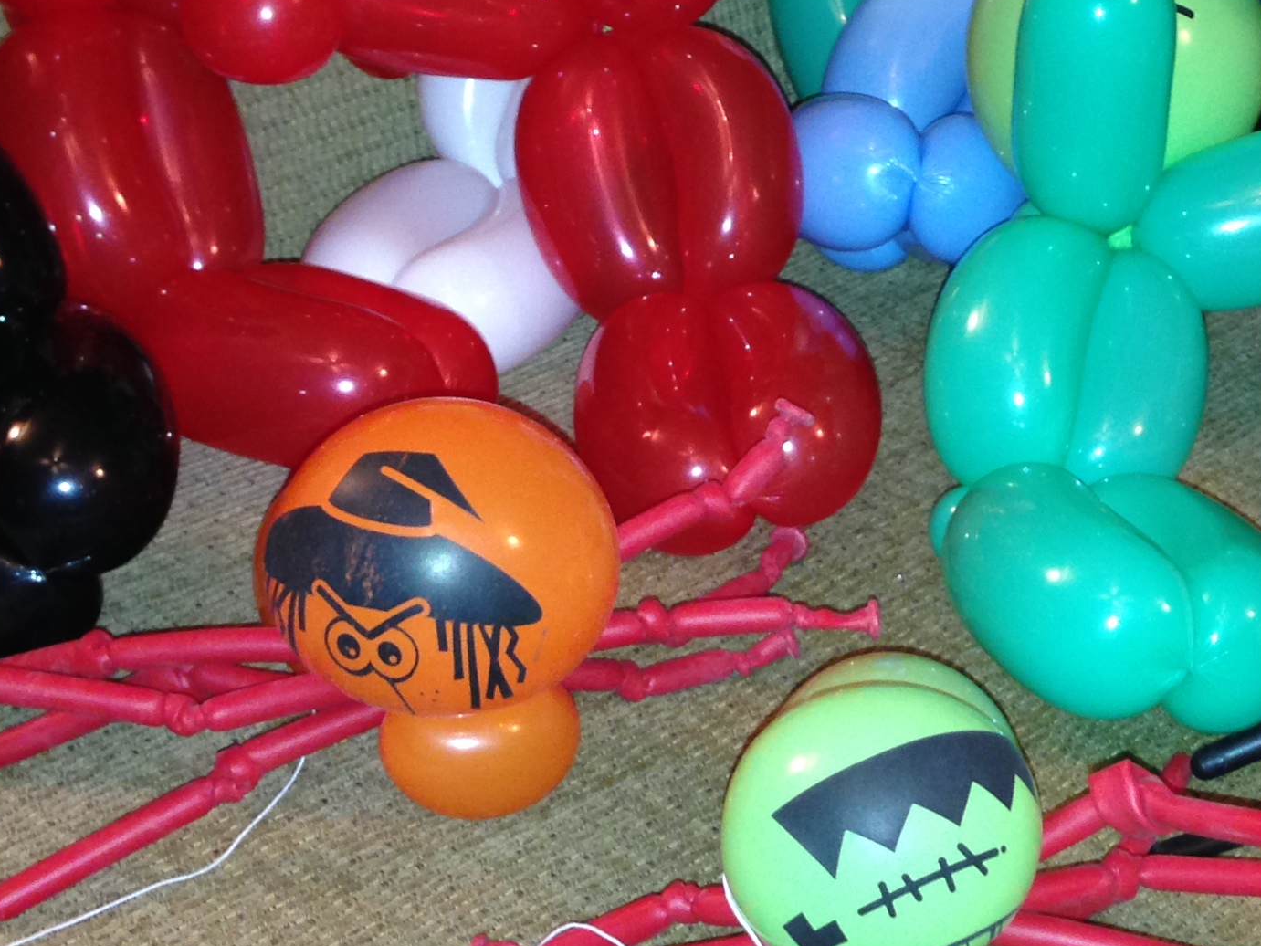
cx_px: 1011
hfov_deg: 24.6
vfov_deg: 18.9
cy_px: 389
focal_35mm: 78
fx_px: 2842
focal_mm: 4.12
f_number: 2.4
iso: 125
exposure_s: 1/17
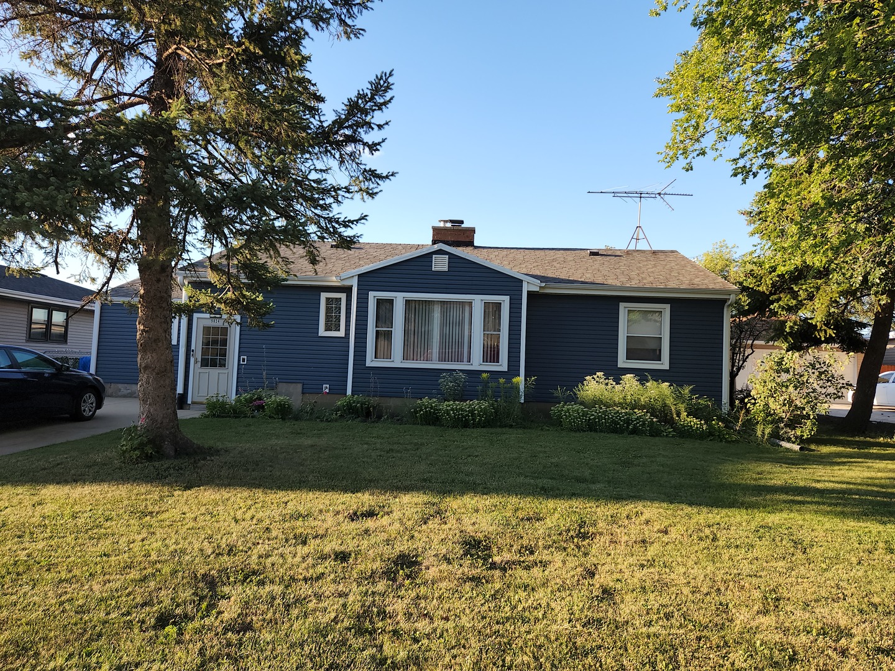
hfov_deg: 73.9
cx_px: 448
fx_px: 595
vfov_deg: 58.9
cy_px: 336
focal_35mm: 23
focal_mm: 5.4
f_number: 1.8
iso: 20
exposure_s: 1/342
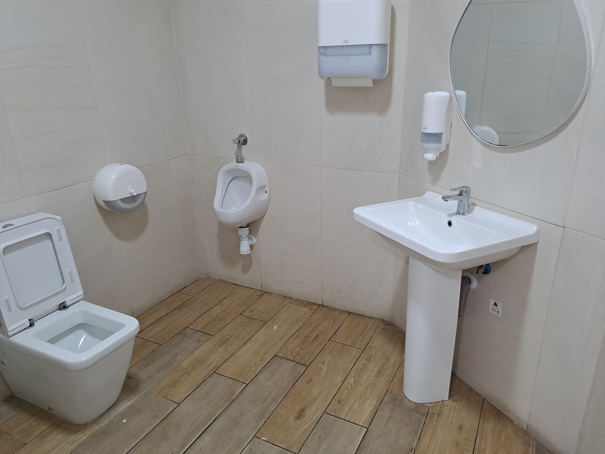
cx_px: 302
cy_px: 227
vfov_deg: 54.9
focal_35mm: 25
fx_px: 437
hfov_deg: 69.4
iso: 320
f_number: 1.8
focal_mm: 4.65
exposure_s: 1/50
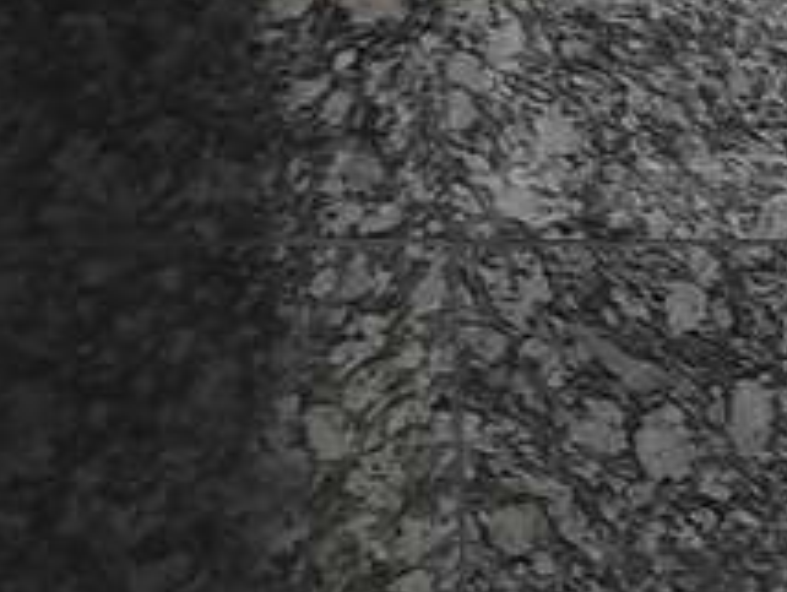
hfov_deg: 11.8
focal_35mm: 91
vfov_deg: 16.1
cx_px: 2306
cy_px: 79
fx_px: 2071
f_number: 2.2
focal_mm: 1.74
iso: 320
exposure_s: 1/25
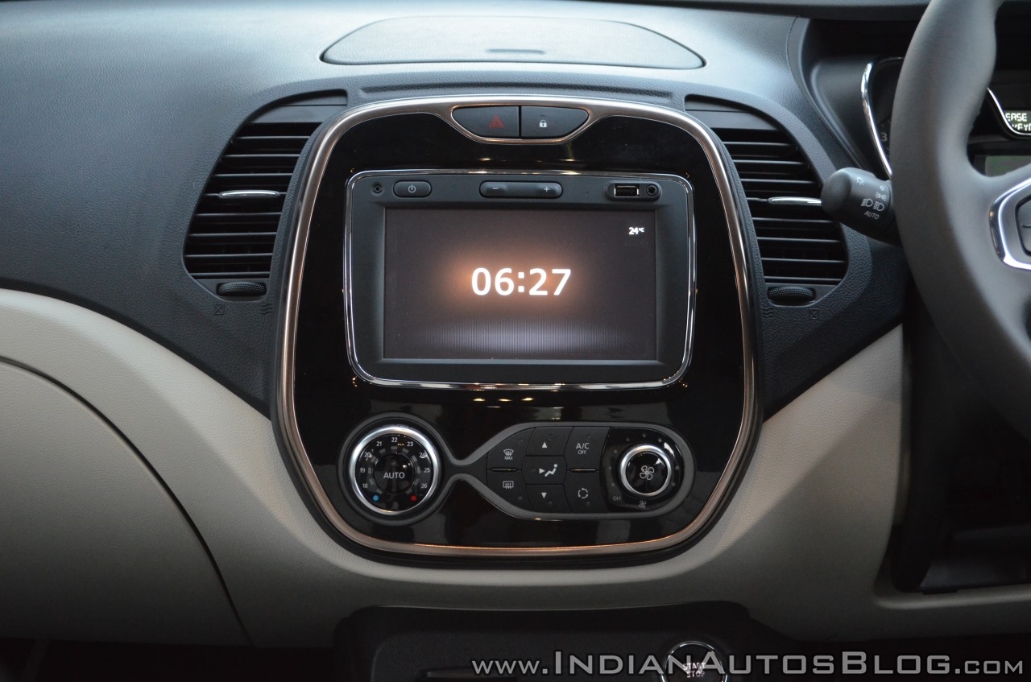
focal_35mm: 54
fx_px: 1543
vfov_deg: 24.9
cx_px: 516
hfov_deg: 37.0
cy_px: 341
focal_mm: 36
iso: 2200
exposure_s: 1/30
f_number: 5
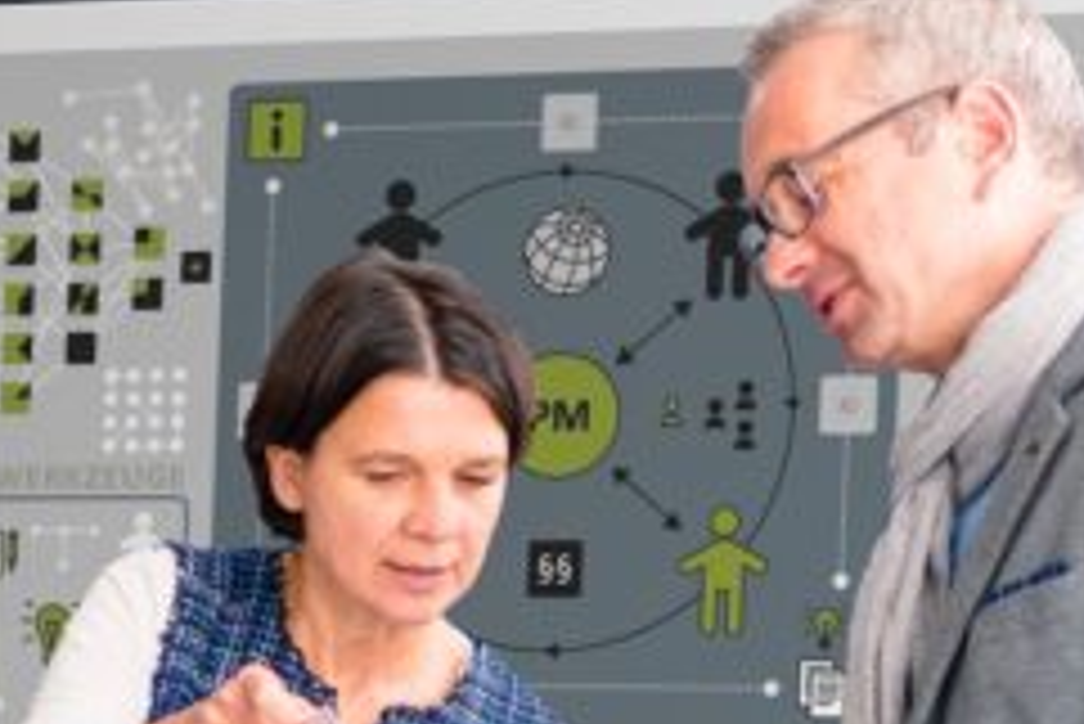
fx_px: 1747
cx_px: 589
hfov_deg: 34.4
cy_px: 578
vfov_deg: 23.1
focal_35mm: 58
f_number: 1.4
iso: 100
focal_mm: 35
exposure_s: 1/640
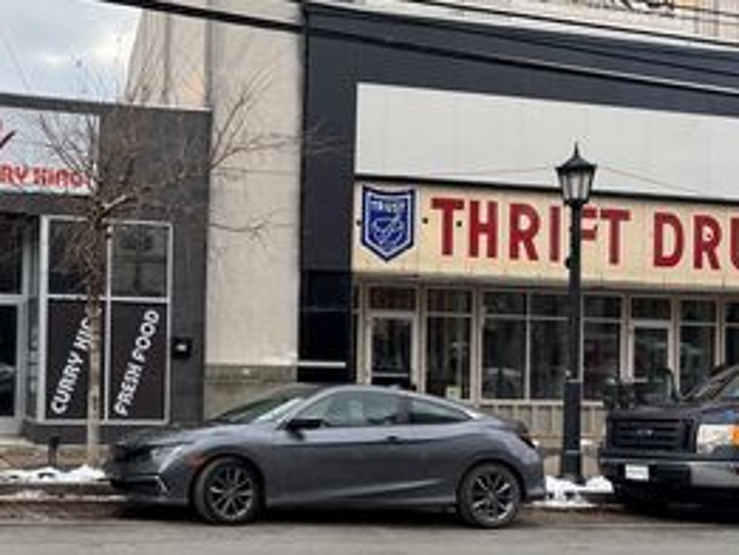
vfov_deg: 31.5
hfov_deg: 38.4
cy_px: 327
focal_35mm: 46
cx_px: 74
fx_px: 982
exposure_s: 1/925
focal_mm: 6.76
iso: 80
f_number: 1.78
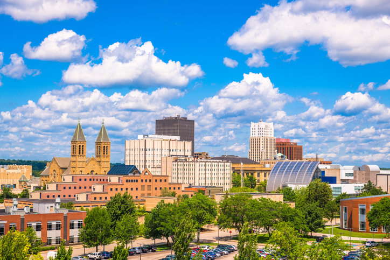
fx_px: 672
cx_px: 195
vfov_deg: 21.9
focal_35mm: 62
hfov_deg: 32.4
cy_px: 130
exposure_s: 1/320
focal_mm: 62
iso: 64
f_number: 8
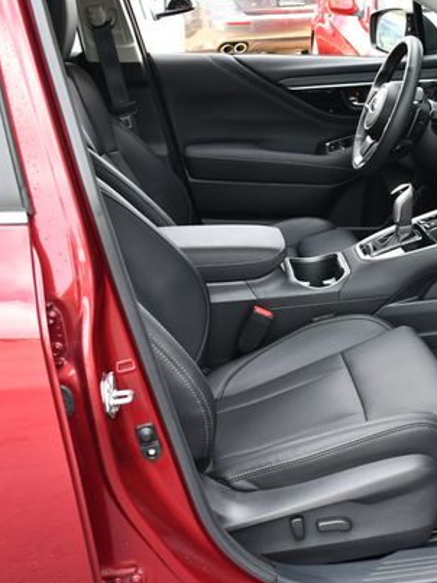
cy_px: 282
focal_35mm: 55
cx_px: 375
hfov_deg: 25.9
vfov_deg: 34.9
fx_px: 926
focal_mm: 18
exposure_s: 1/250
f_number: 4
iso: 400
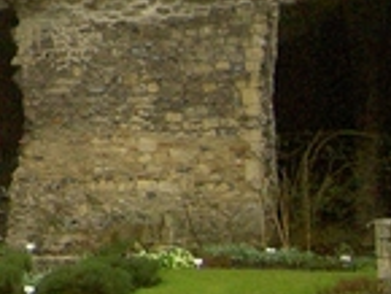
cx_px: -413
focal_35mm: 161
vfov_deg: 9.0
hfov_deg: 11.0
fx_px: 1820
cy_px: -121
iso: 200
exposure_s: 1/160
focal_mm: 8
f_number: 2.8
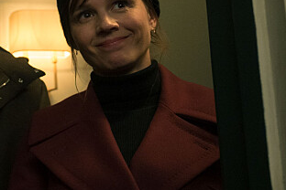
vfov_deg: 17.7
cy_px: 102
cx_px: -73
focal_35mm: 77
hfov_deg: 23.6
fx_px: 612
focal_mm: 30
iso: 4000
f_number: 4
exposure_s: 1/125
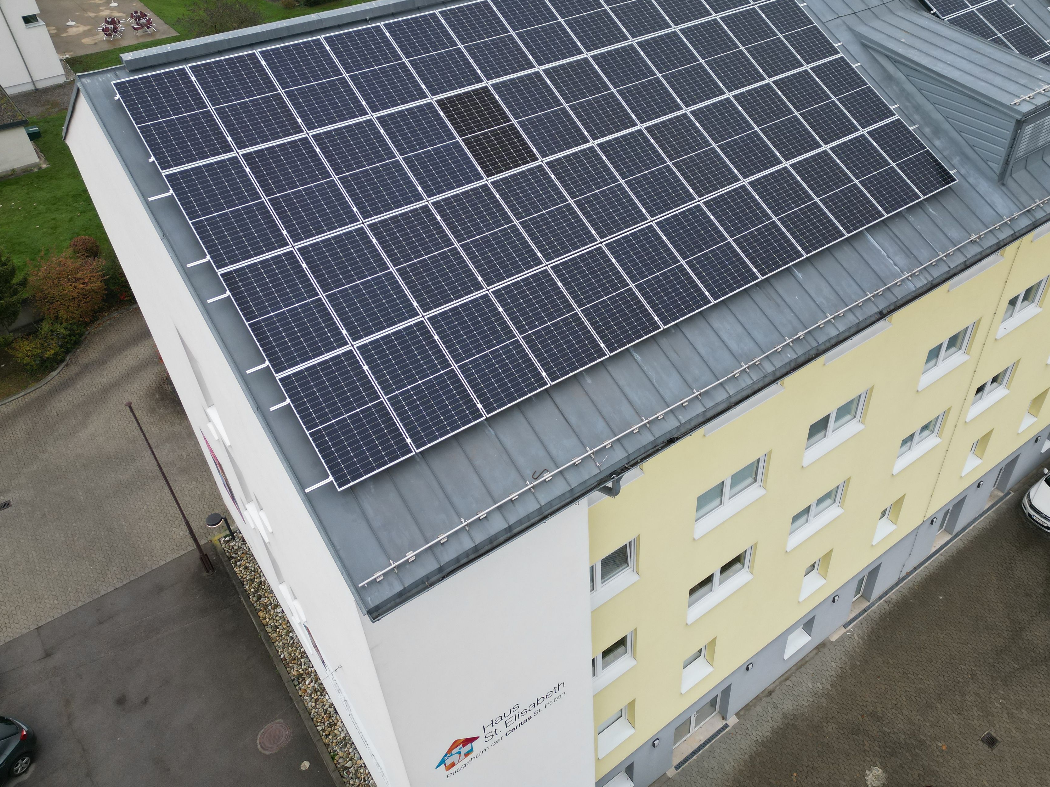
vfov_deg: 49.5
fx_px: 849
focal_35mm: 28
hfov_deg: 63.1
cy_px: 331
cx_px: 606
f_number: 1.7
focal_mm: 6.72
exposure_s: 1/320
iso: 130
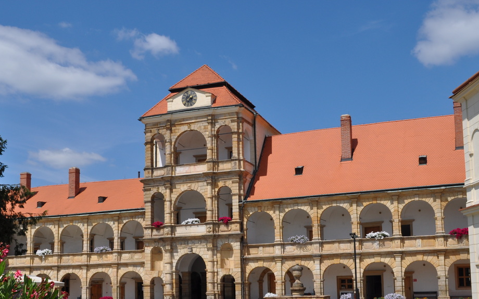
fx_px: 666
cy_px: 214
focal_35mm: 51
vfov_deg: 25.1
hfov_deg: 39.5
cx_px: 221
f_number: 10
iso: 200
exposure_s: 1/400
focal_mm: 24
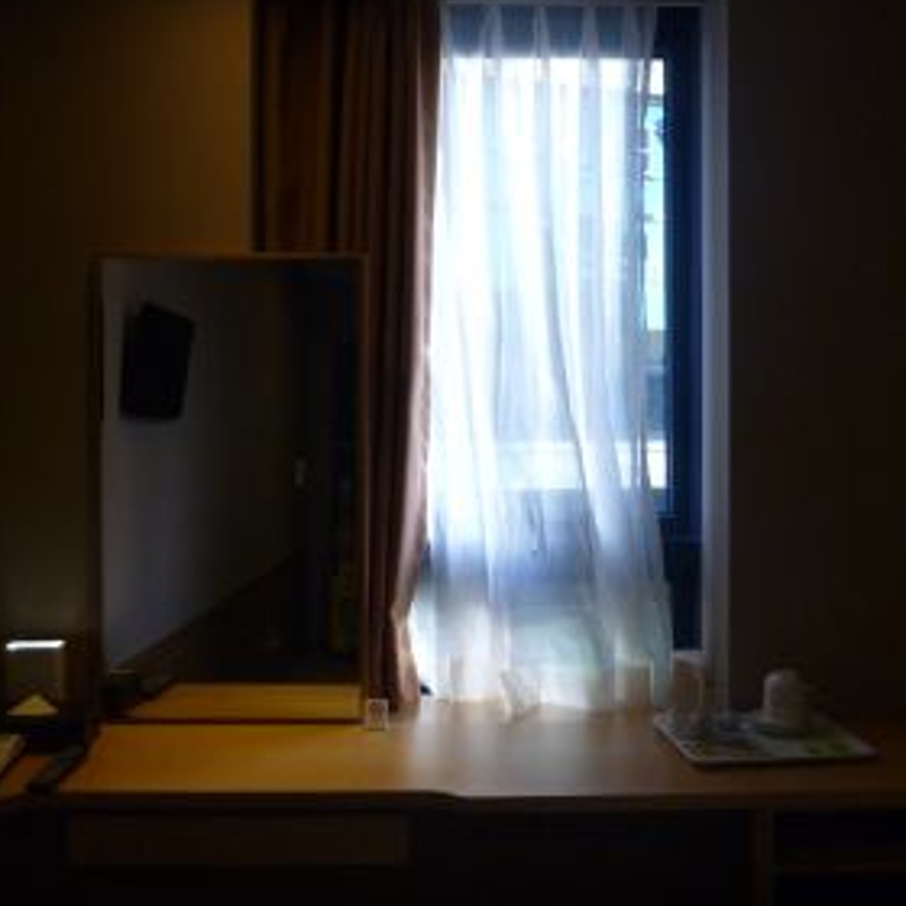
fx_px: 1007
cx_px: 472
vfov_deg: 48.4
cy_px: 447
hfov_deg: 48.4
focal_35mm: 34
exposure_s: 1/20
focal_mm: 4.9
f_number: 3.3
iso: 400
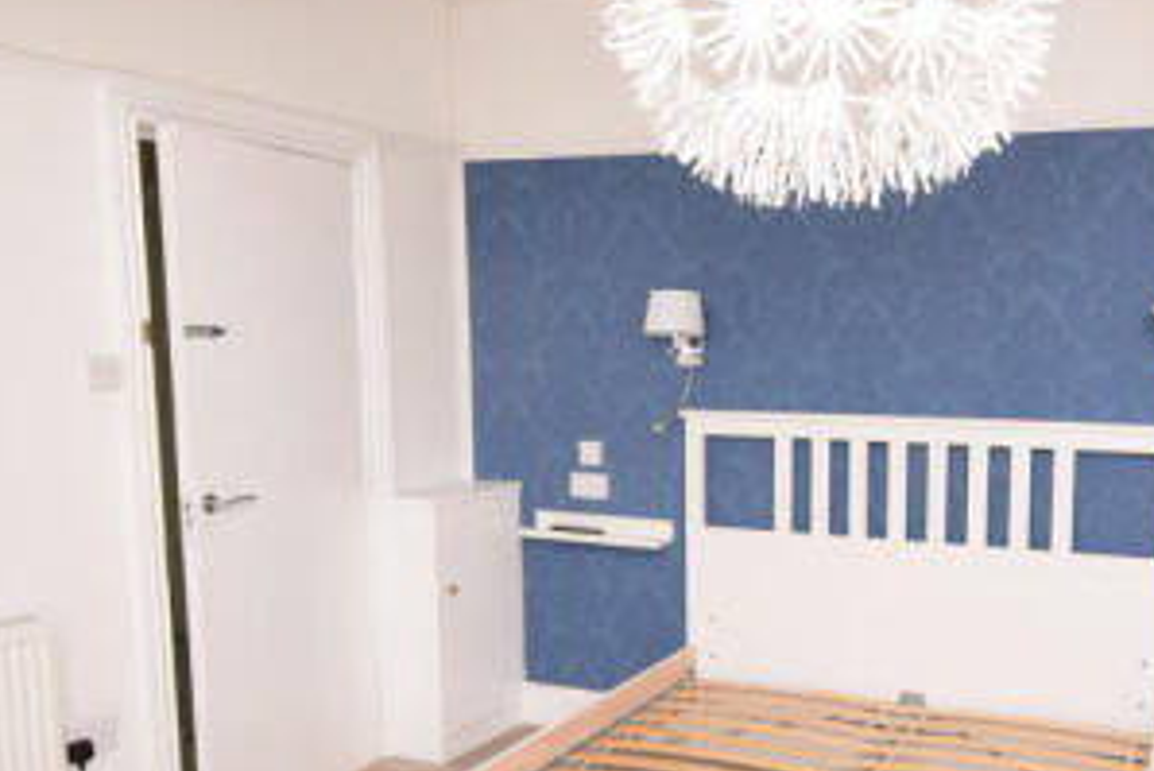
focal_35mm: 33
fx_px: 1058
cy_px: 482
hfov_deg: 55.6
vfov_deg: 39.7
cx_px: 800
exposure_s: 1/60
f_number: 14
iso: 800
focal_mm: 10
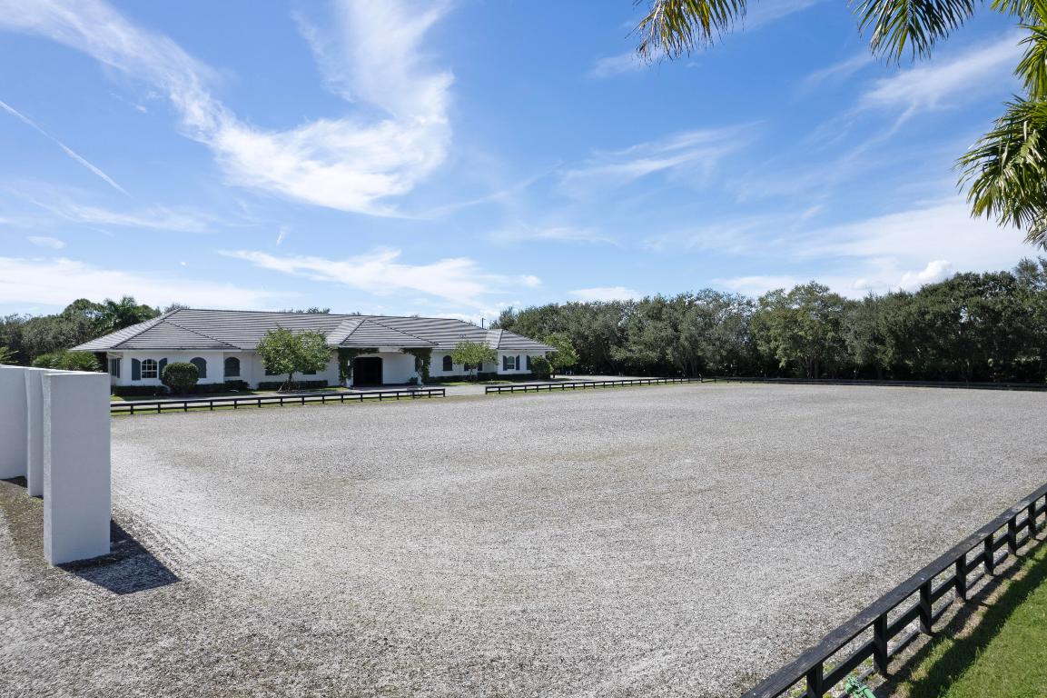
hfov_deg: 78.6
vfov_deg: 57.2
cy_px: 349
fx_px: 640
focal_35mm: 22
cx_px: 524
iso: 110
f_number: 2.8
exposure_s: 1/2500
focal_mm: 8.38
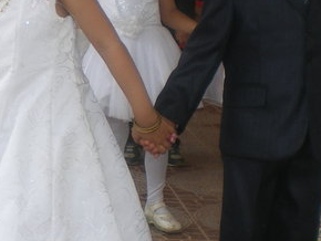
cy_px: 74
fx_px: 1179
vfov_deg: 11.7
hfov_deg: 15.4
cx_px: 46
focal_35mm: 127
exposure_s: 1/125
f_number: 4.6
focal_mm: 6.3
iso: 50
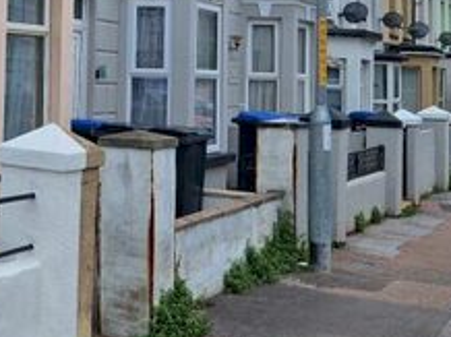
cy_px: 18
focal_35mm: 74
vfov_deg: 19.4
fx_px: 963
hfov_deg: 25.4
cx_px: 31
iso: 50
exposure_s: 1/1264
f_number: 1.8
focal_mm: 5.4
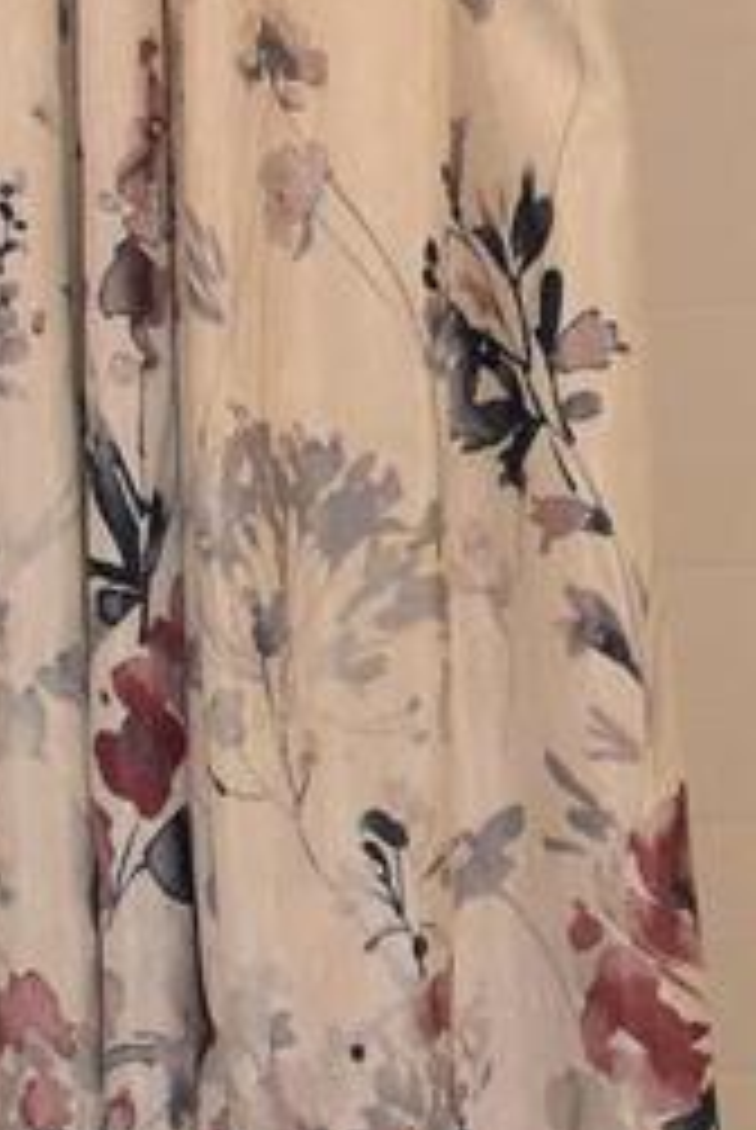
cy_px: 837
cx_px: 1264
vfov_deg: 12.4
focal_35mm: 165
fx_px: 5183
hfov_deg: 8.1
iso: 1400
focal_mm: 18
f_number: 3.5
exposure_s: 1/60
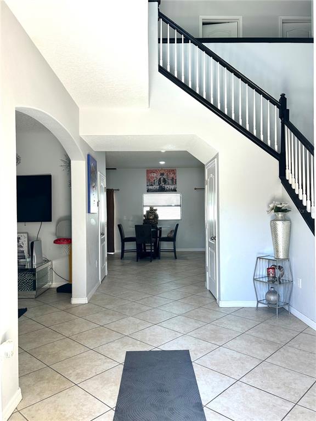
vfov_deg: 67.3
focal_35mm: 26
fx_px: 316
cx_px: 158
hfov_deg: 53.1
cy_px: 210
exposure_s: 1/120
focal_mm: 5.7
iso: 50
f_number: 1.5
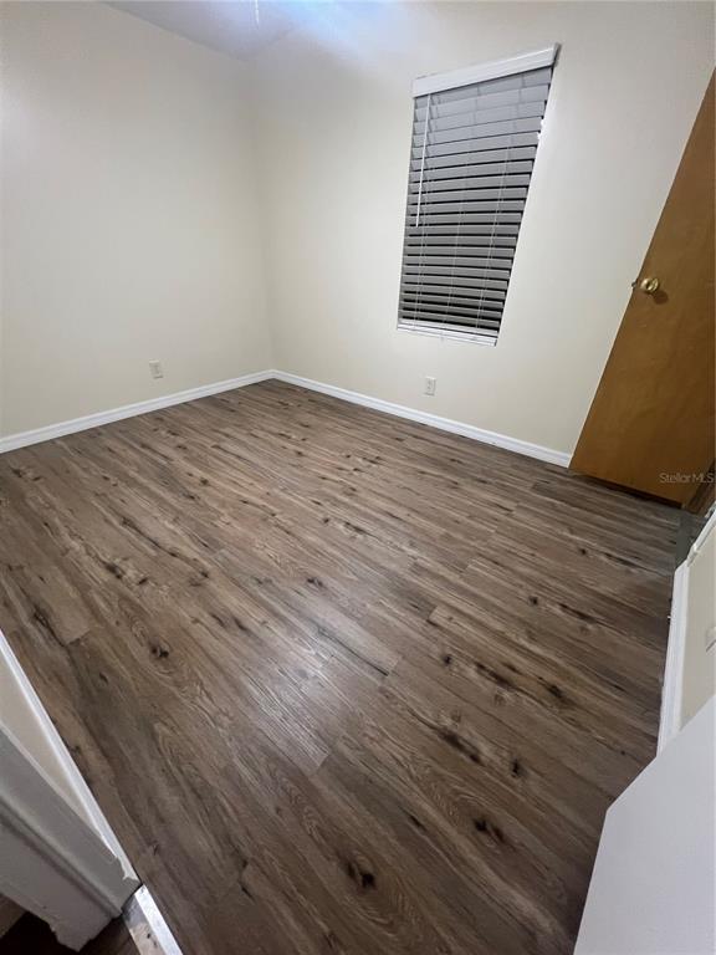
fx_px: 359
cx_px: 358
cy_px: 478
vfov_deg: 106.2
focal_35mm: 13
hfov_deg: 89.9
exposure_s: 1/60
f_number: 1.8
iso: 250
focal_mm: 1.57
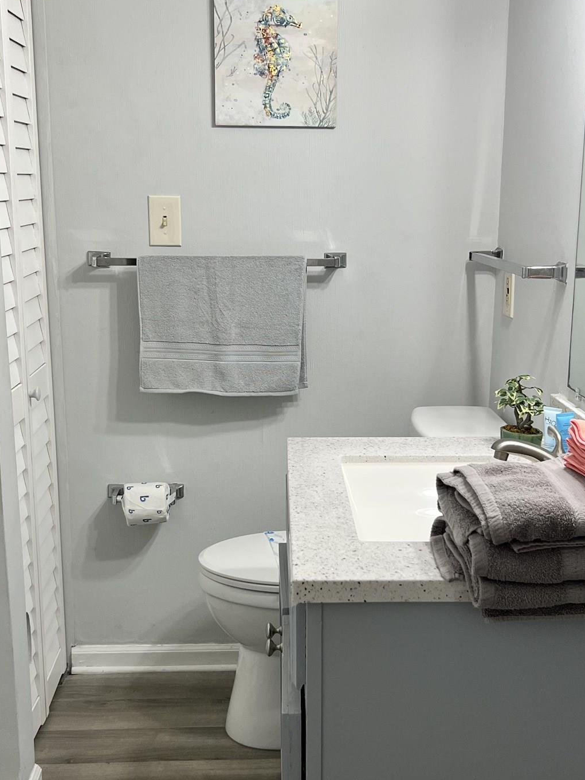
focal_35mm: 44
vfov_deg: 42.9
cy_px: 414
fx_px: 991
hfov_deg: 32.9
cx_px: 308
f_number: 1.5
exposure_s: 1/120
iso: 125
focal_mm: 5.7
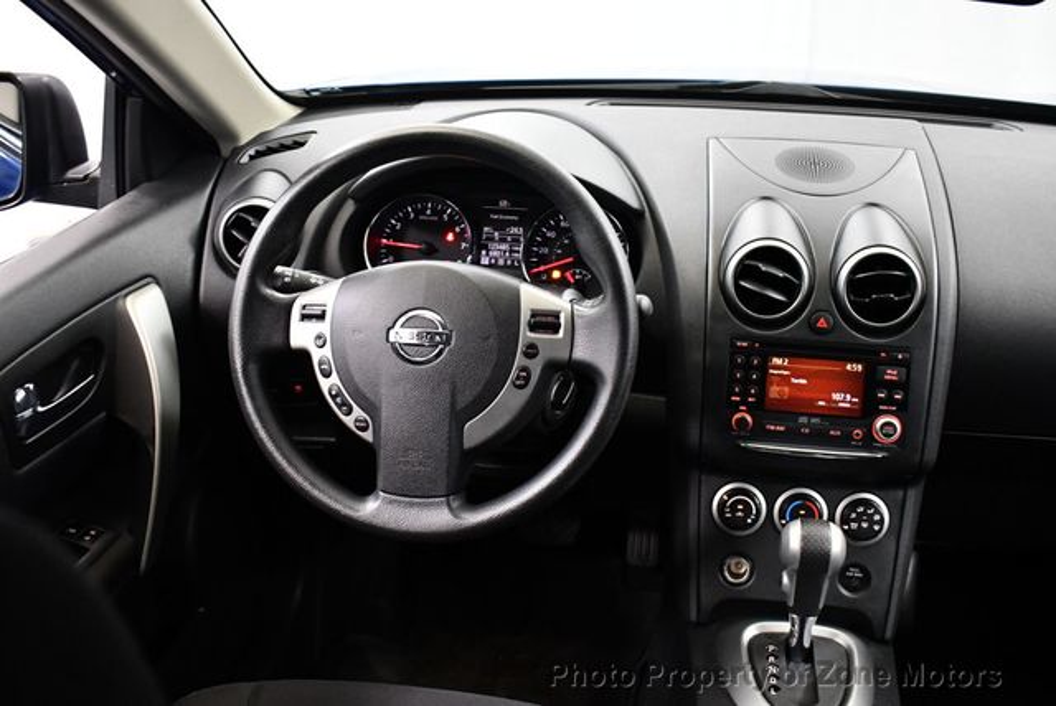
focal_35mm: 36
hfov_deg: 53.1
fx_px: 1057
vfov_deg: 36.9
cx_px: 528
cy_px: 353
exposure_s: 1/80
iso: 3200
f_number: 3.5
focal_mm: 18
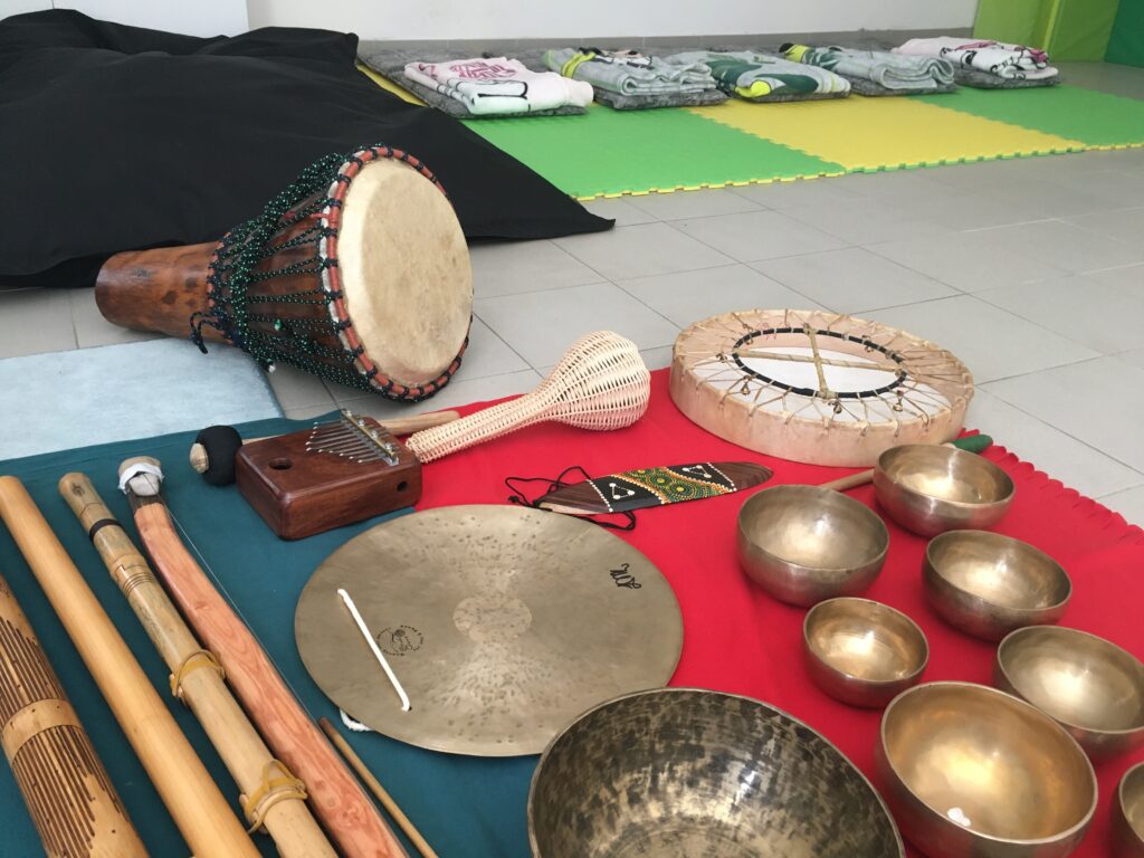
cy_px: 429
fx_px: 958
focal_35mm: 29
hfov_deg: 61.7
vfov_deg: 48.2
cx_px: 572
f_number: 2.2
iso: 160
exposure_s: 1/33
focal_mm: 4.15
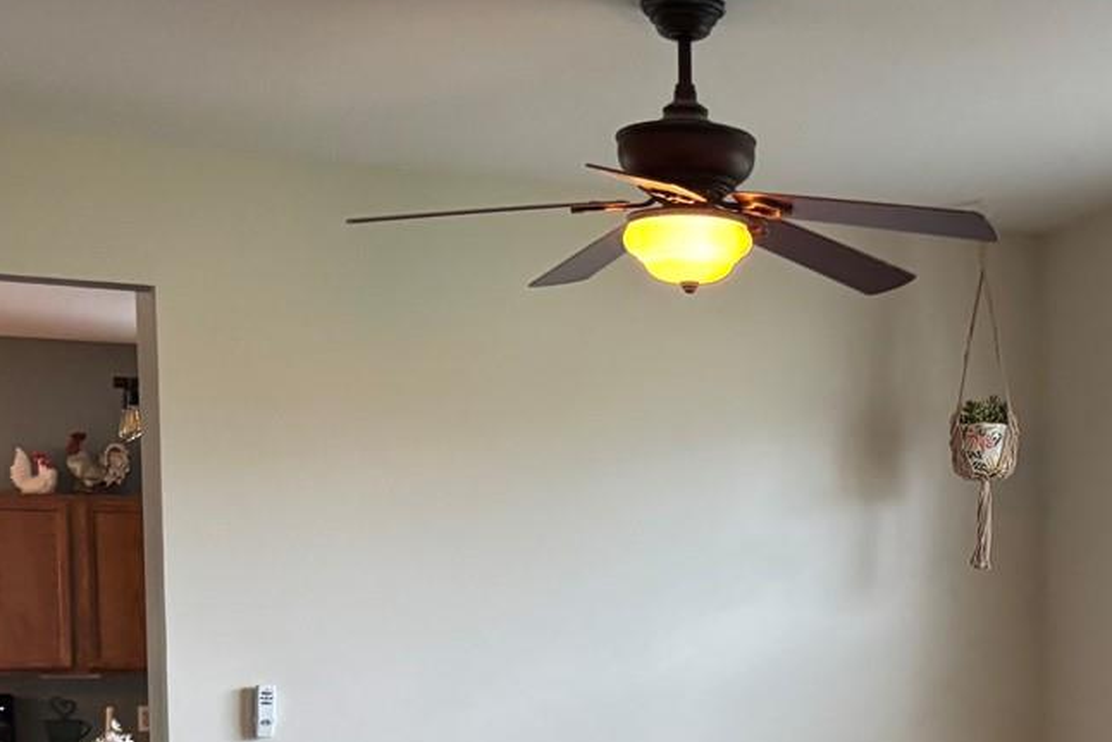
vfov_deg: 19.7
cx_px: 1029
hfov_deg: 28.7
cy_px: 740
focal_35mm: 67
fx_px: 2070
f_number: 1.6
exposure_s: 1/60
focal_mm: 5.96
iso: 400
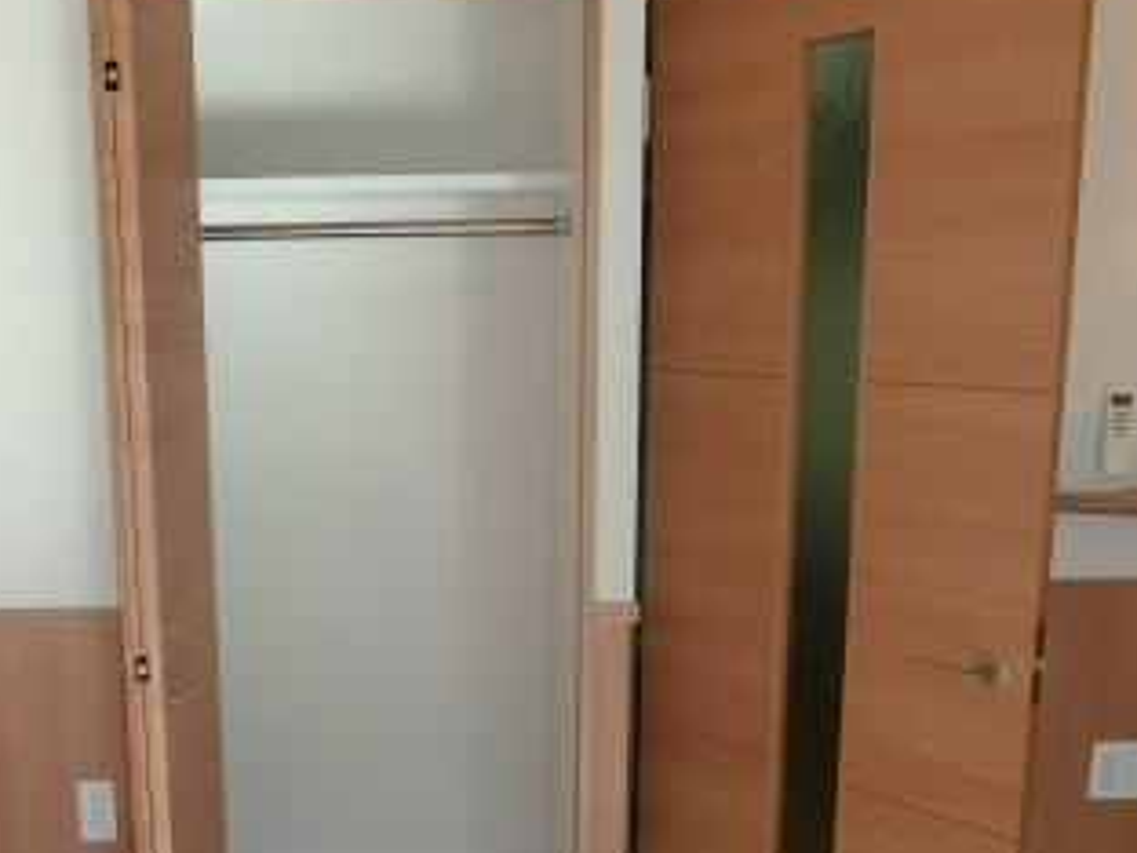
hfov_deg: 50.5
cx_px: 383
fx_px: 1182
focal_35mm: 36
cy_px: 501
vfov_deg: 39.5
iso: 80
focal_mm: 5.4
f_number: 2.8
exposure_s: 1/125
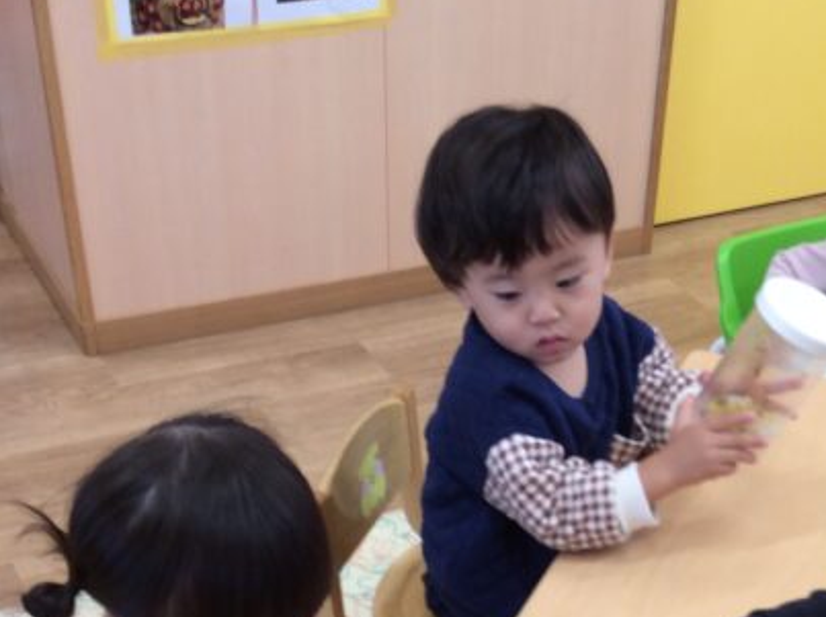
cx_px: 523
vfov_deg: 23.3
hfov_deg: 31.6
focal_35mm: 61
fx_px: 1453
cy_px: 564
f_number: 2.4
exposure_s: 1/40
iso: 40
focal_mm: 3.3
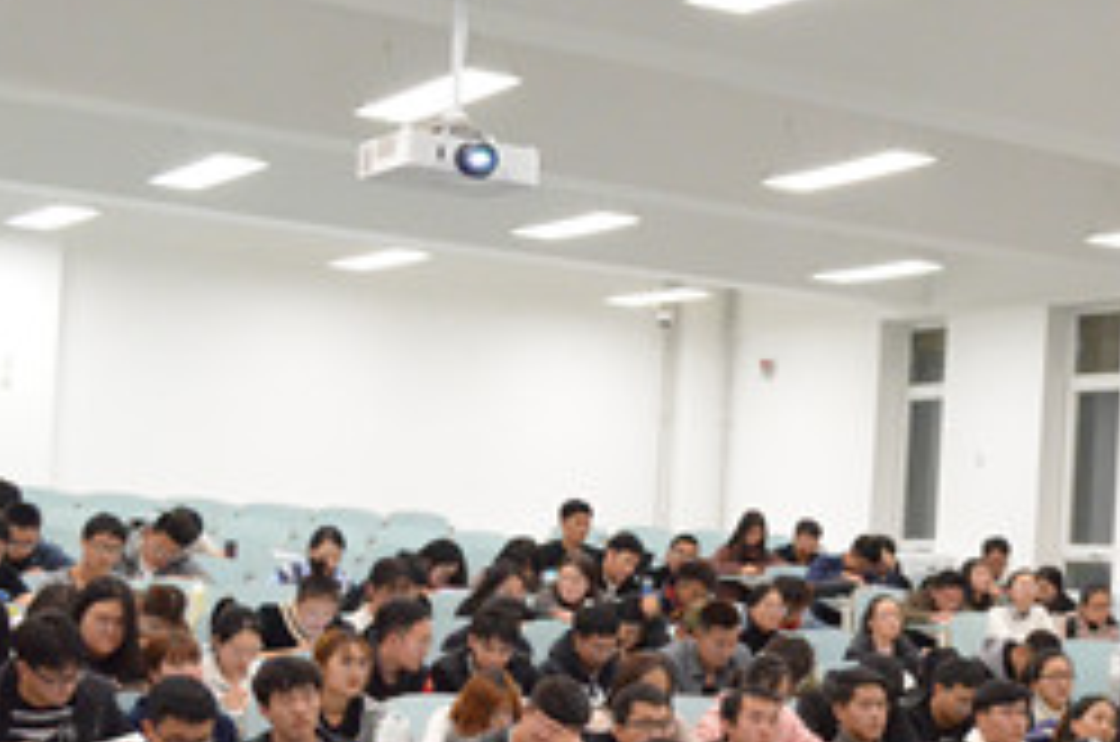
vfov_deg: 18.4
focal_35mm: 73
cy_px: 603
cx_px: 972
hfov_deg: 26.9
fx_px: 2267
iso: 5000
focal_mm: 22
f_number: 5.6
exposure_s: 1/125
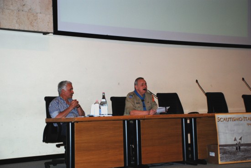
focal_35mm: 66
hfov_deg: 30.5
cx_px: 126
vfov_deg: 20.7
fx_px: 461
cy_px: 84
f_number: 4.8
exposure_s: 1/60
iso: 200
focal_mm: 44
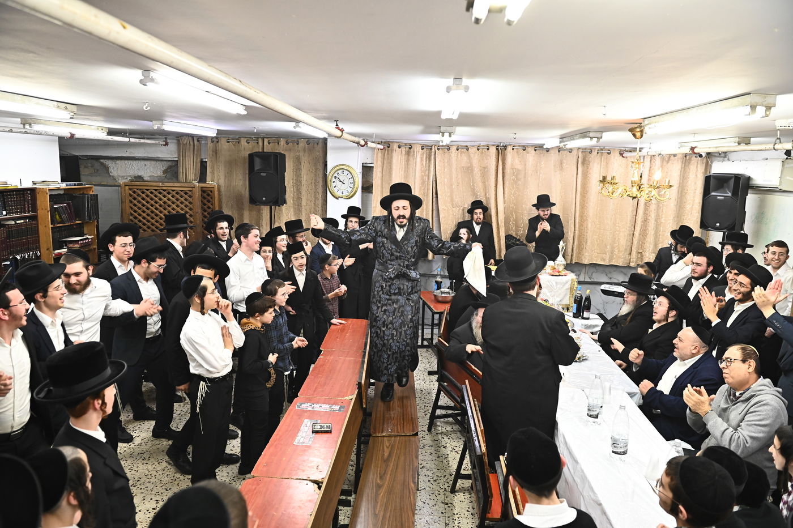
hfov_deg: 73.8
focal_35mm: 24
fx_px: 528
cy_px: 264
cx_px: 396
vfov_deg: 53.1
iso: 2000
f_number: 4
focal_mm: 24
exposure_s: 1/200
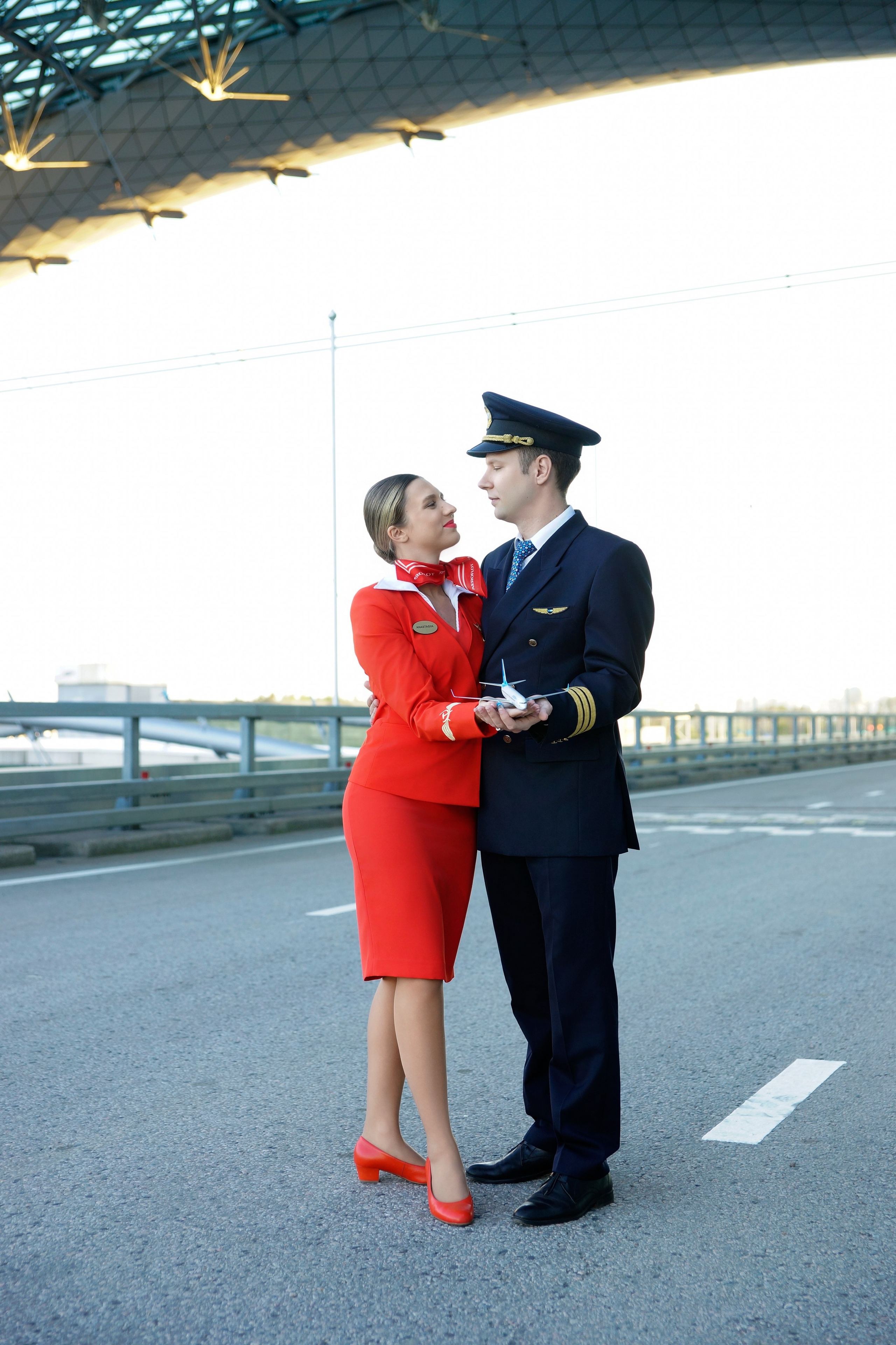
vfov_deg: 43.6
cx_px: 448
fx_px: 1680
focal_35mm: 45
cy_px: 672
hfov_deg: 29.9
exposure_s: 1/125
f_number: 3.5
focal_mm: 45
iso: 500
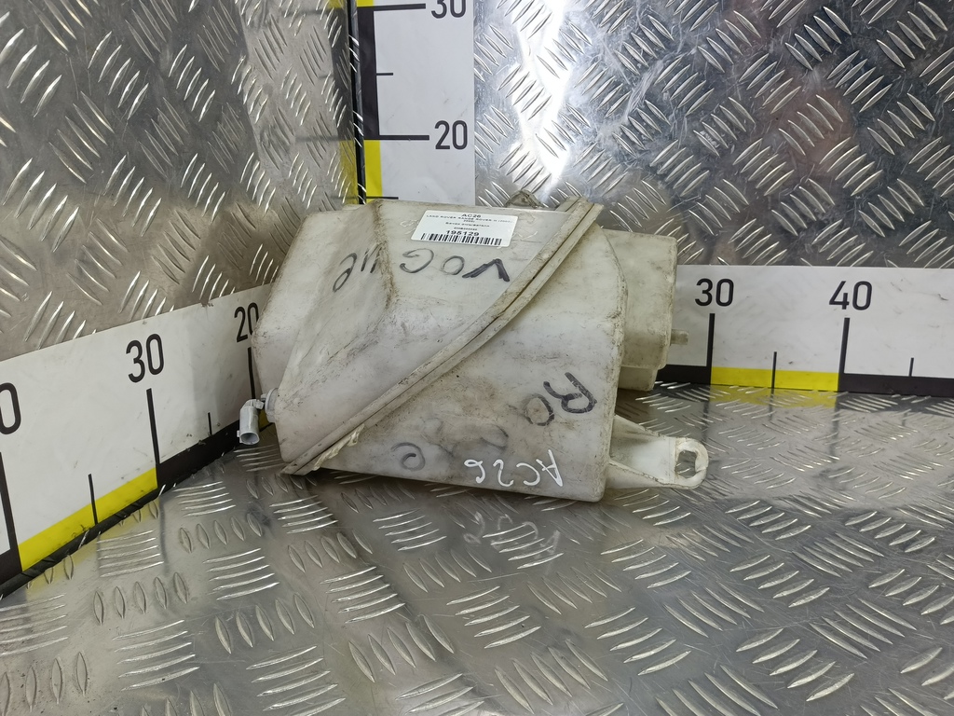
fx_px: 634
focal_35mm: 23
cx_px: 477
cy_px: 358
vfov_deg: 58.9
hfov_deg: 73.9
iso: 128
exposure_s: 1/50
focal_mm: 4.11
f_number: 1.6
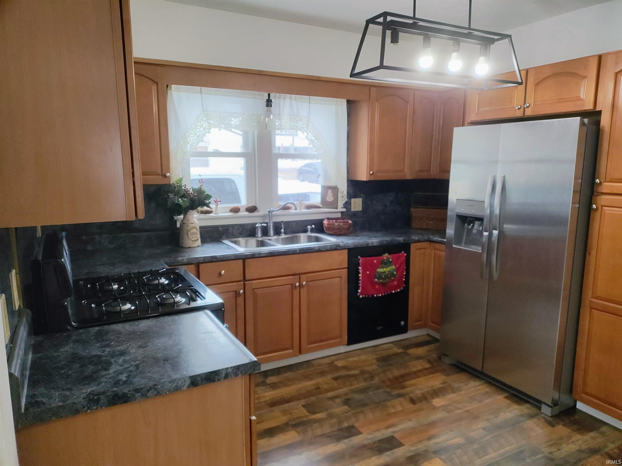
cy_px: 233
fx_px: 449
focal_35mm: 25
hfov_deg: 69.4
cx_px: 311
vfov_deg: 54.9
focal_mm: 4.71
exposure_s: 1/120
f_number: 1.7
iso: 398
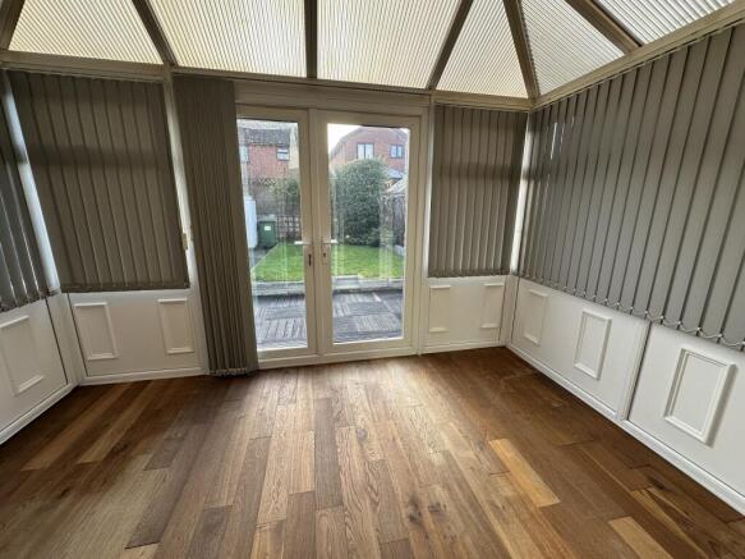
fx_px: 301
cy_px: 280
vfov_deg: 85.7
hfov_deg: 102.1
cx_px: 372
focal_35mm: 14
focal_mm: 2.22
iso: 64
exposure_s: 1/99
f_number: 2.2
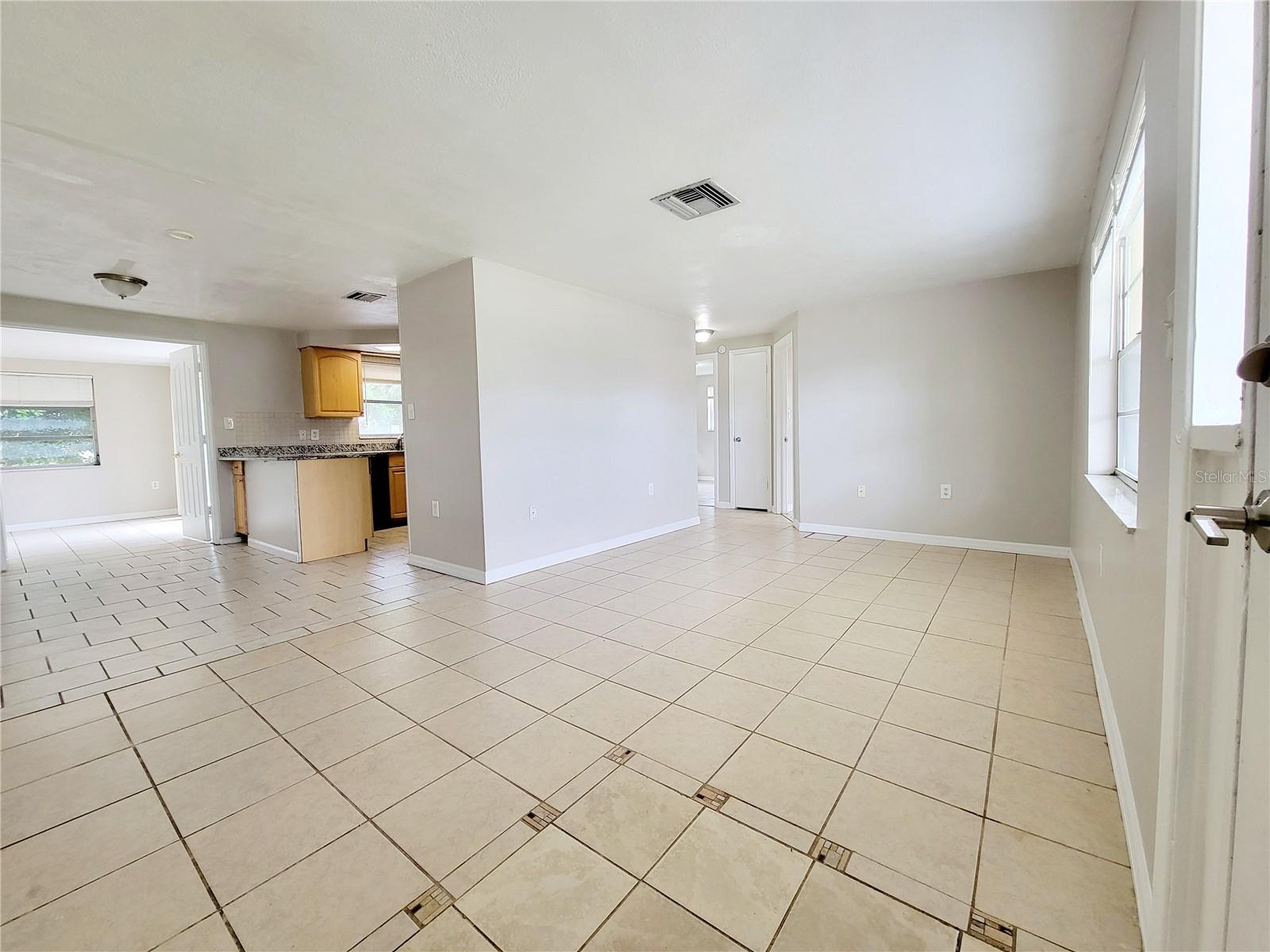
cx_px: 635
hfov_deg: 106.2
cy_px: 476
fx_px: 477
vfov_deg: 89.9
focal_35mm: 13
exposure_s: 1/60.2
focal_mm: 2.2
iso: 125
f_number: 2.2
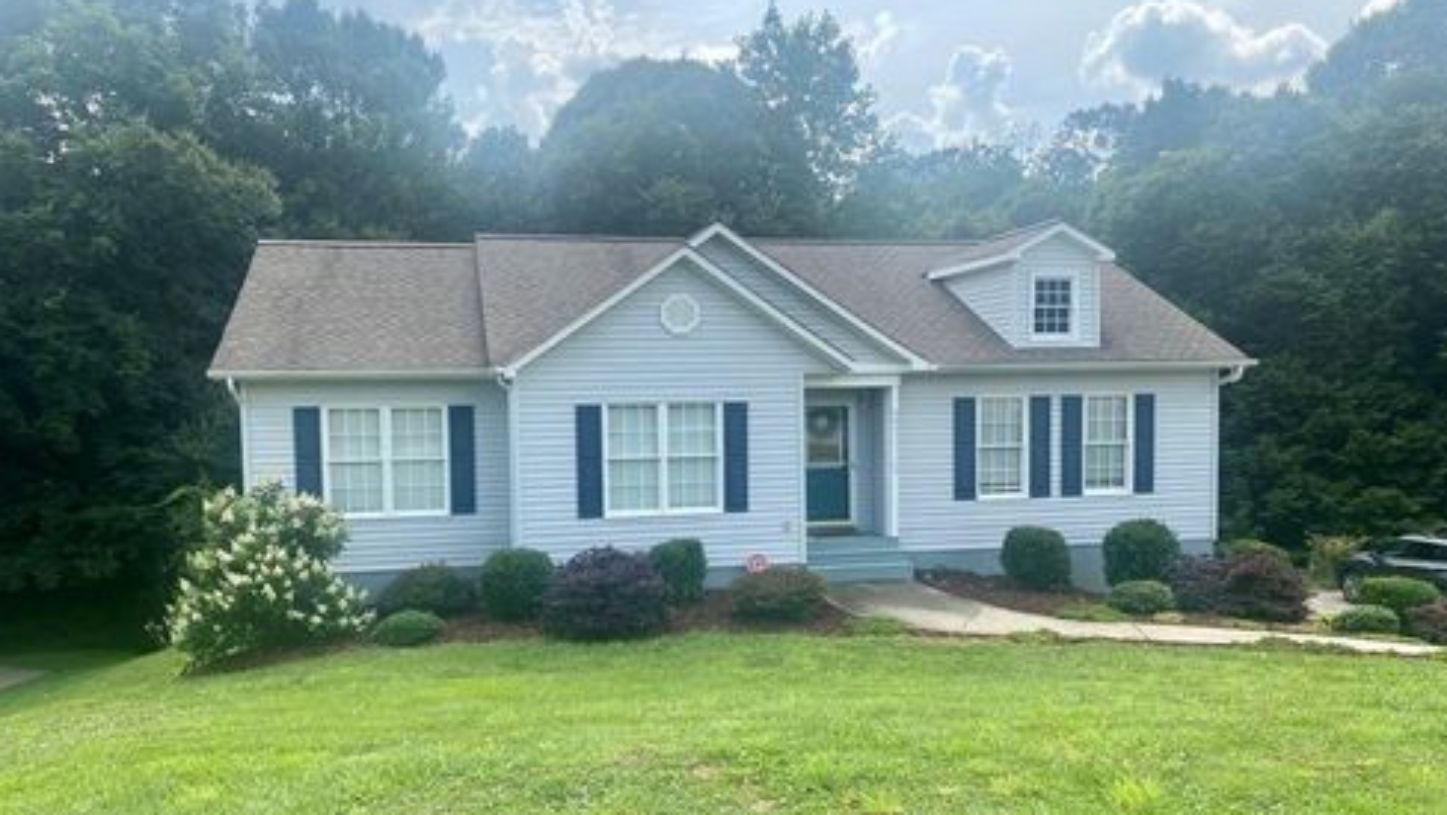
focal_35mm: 29
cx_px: 715
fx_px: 1113
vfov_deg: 40.1
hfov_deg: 66.0
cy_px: 467
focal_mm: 4.25
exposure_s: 1/1395
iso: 32
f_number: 1.8
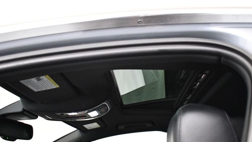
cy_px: 87
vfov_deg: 29.6
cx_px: 125
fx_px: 267
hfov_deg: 50.5
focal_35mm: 40
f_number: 3.5
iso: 3200
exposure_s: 1/80
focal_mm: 18
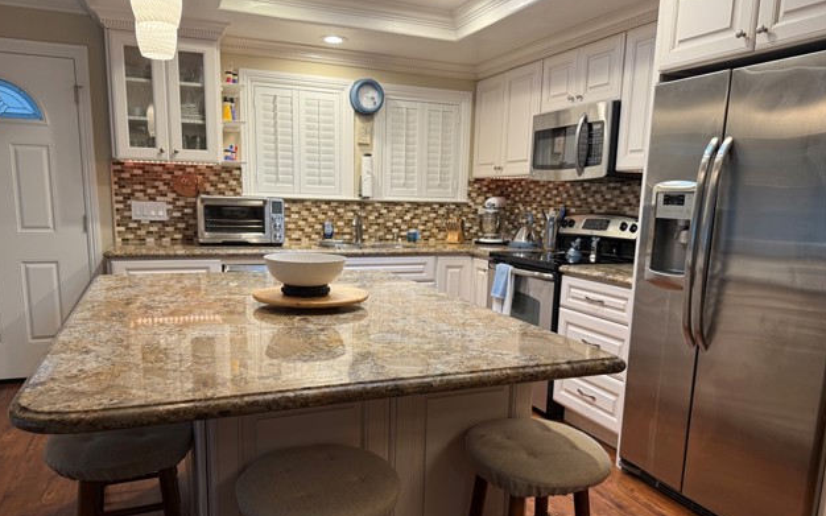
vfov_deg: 47.4
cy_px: 302
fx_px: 585
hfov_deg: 70.4
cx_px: 406
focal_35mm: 26
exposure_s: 1/60
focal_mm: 6.76
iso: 160
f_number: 1.78
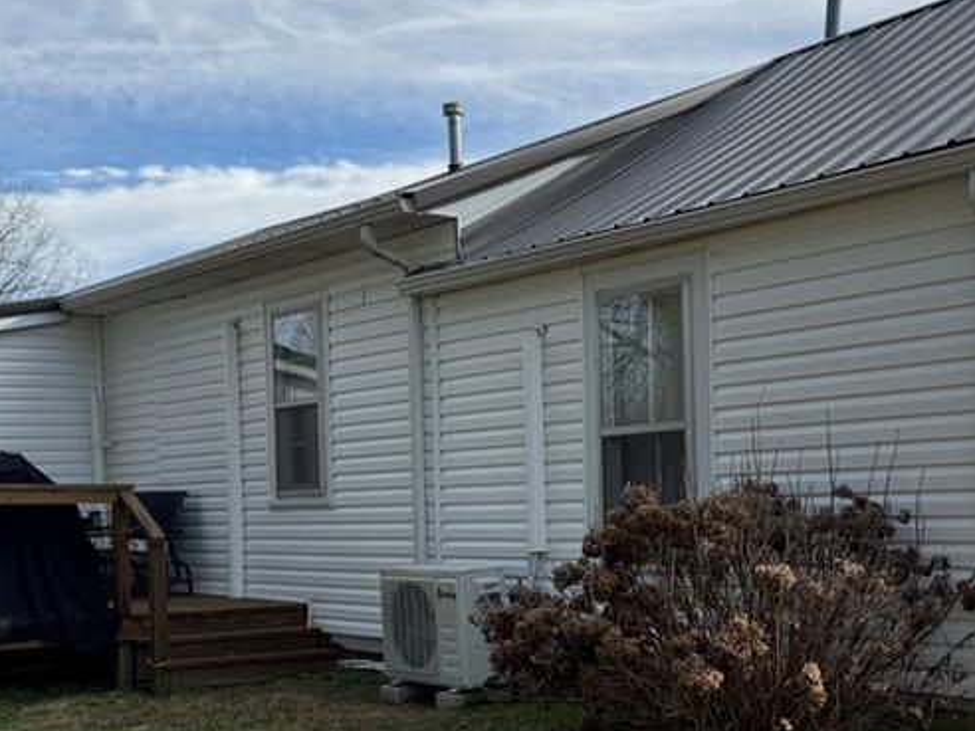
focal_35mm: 50
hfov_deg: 38.0
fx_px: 1408
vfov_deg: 28.8
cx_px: 583
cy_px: 529
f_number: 1.78
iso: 80
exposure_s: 1/4310
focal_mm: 6.76
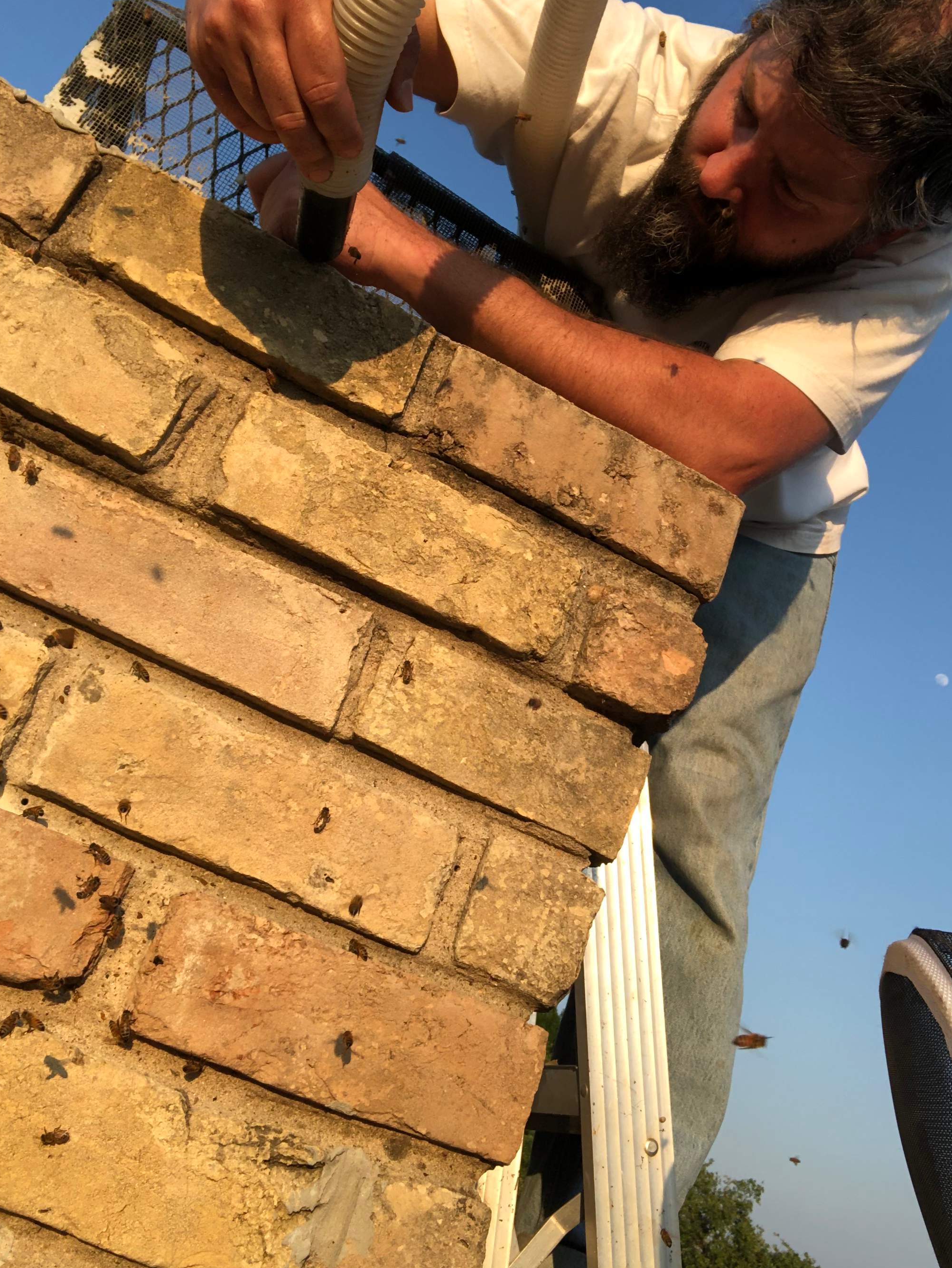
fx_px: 1356
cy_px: 564
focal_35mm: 37
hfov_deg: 38.6
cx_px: 536
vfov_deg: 50.0
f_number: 2.2
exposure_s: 1/512
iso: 20
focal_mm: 2.87
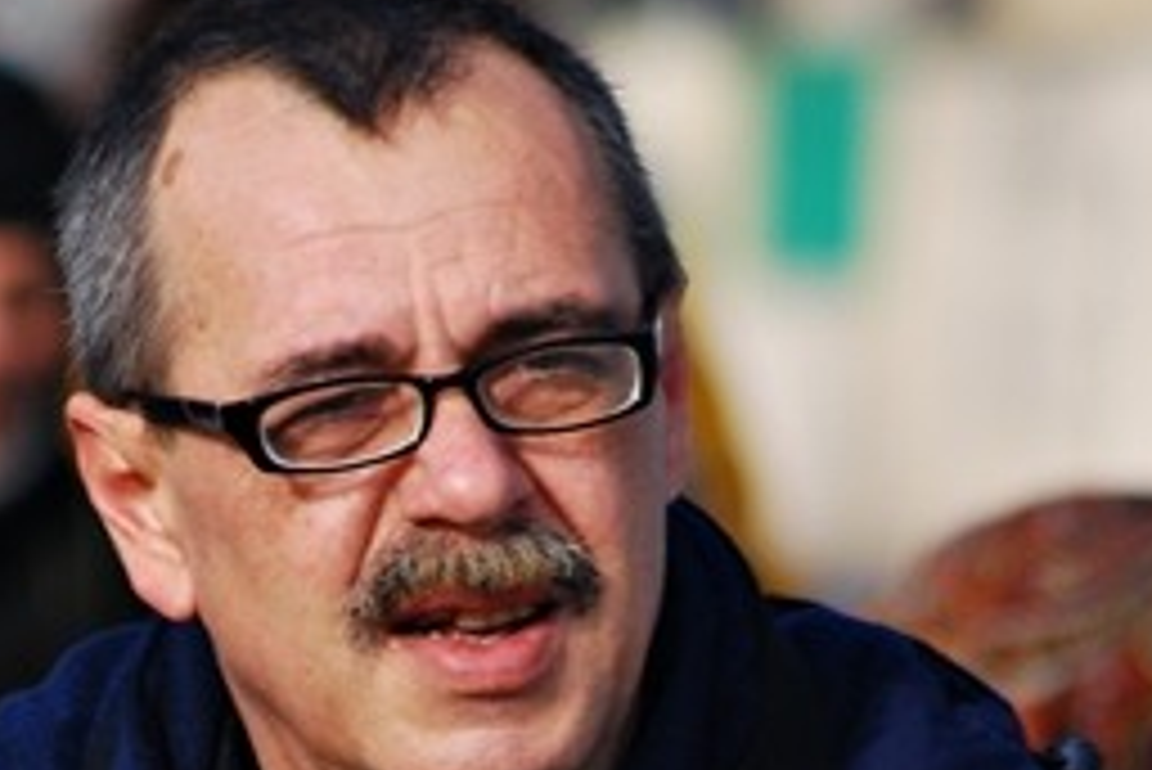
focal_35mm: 938
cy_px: 847
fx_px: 30032
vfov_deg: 1.5
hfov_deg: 2.2
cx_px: 450
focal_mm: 200
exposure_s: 1/400
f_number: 5.6
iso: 200
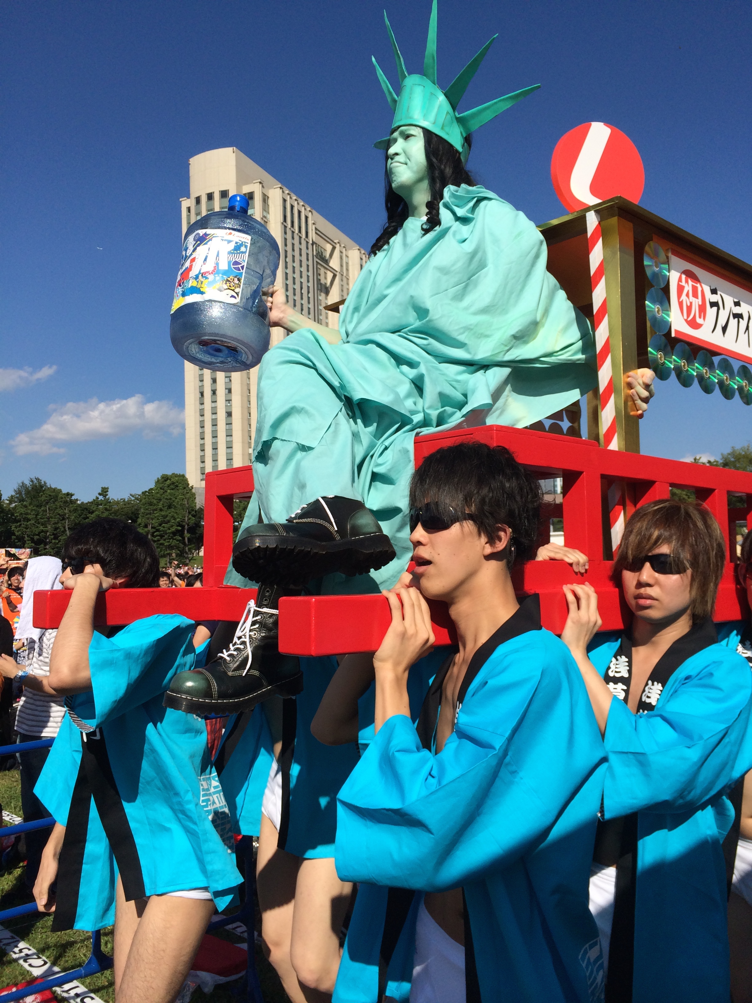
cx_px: 376
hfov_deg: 46.8
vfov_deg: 60.0
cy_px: 502
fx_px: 869
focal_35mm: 30
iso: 40
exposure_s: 1/3731
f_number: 2.2
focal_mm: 4.12
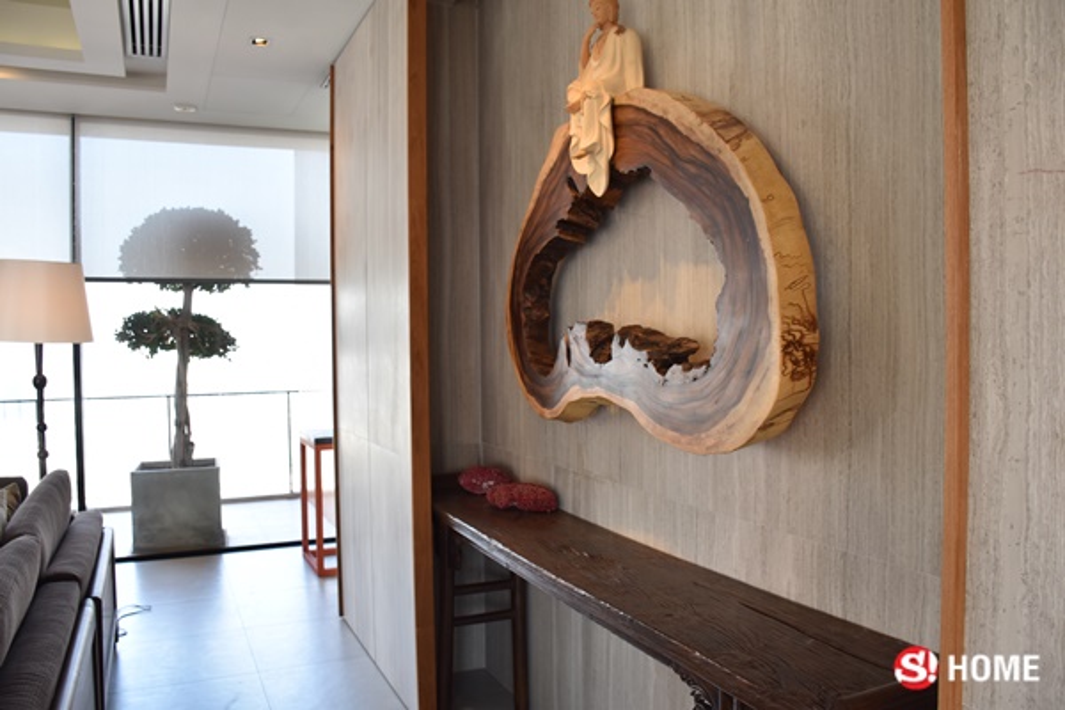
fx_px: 799
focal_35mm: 27
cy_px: 355
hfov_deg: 67.4
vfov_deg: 47.9
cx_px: 532
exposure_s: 1/125
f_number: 5.6
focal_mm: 18
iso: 400
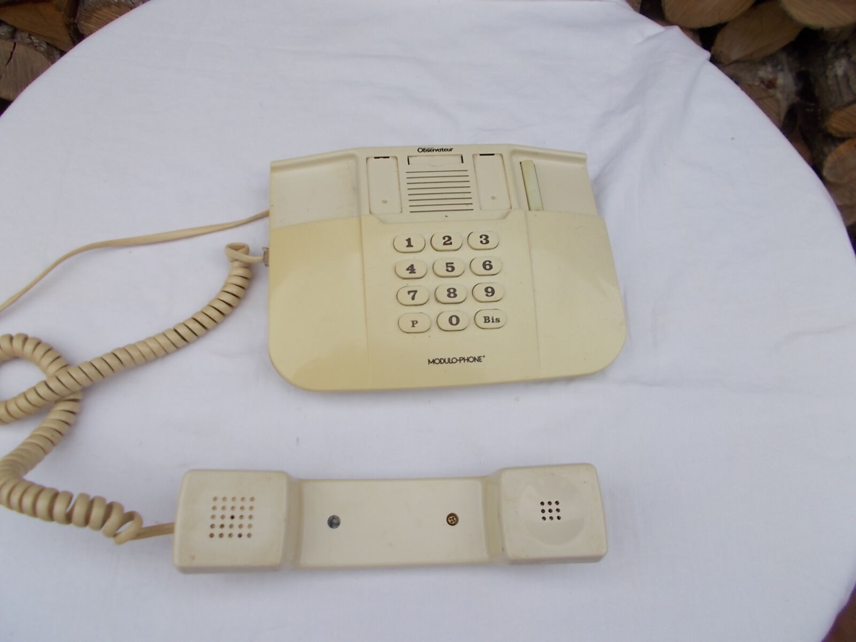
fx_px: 643
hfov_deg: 67.3
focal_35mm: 26
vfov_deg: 53.1
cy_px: 321
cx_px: 428
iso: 80
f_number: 3.2
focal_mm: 4.6
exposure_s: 1/125
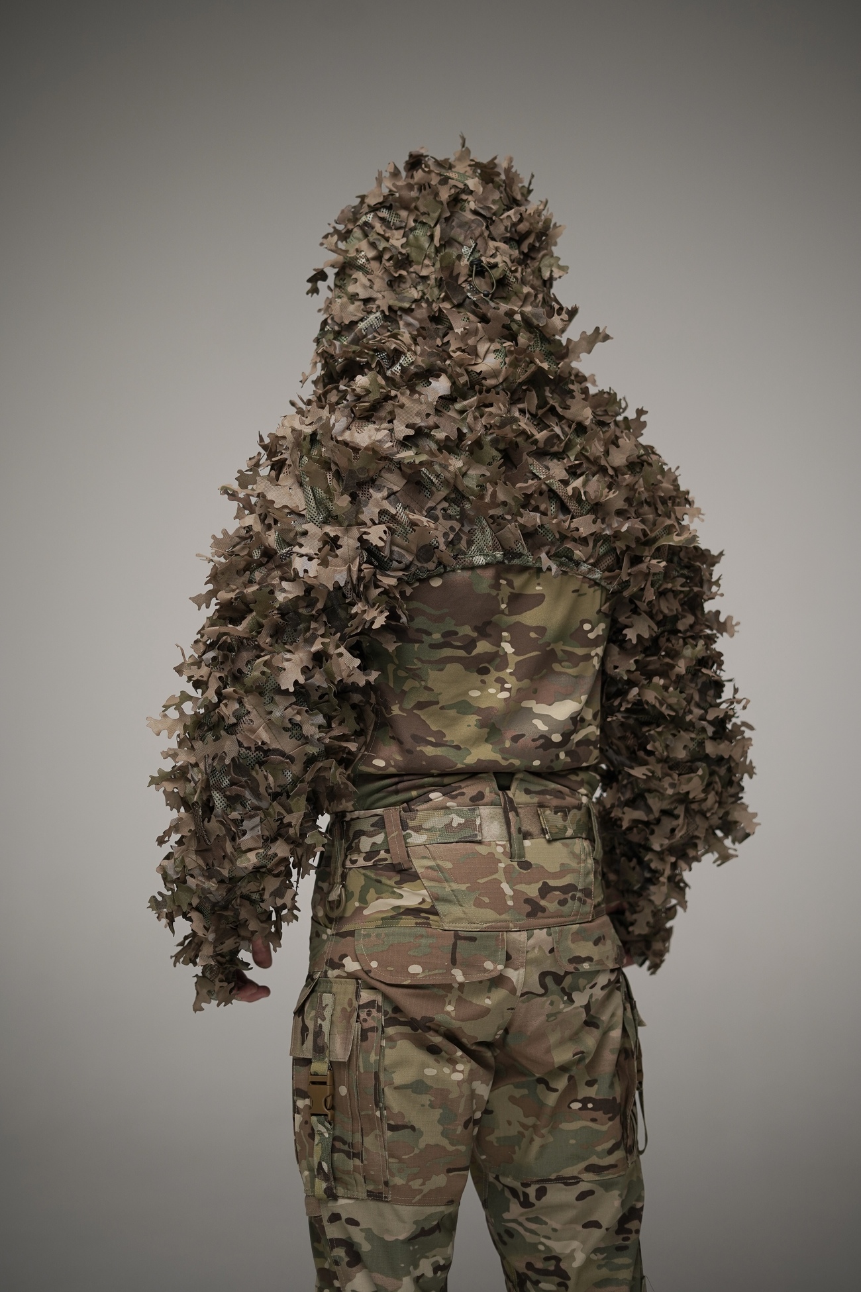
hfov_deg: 27.0
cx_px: 430
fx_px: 1794
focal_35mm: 50
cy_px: 646
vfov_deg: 39.6
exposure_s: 1/400
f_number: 2
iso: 250
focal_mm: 50
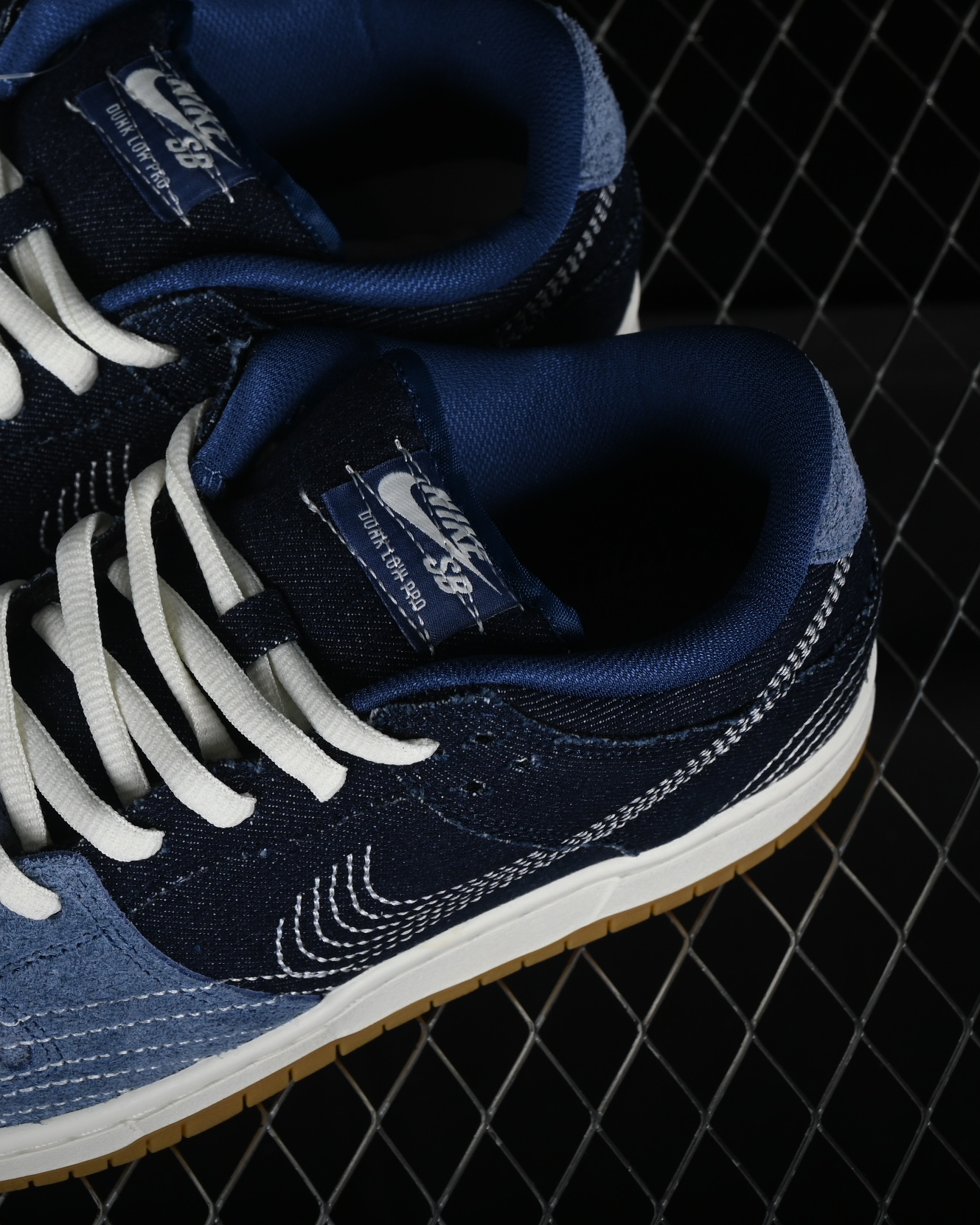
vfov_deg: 16.3
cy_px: 566
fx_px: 4278
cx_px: 112
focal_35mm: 118
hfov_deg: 13.0
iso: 160
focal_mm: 50
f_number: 7.1
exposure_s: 1/200
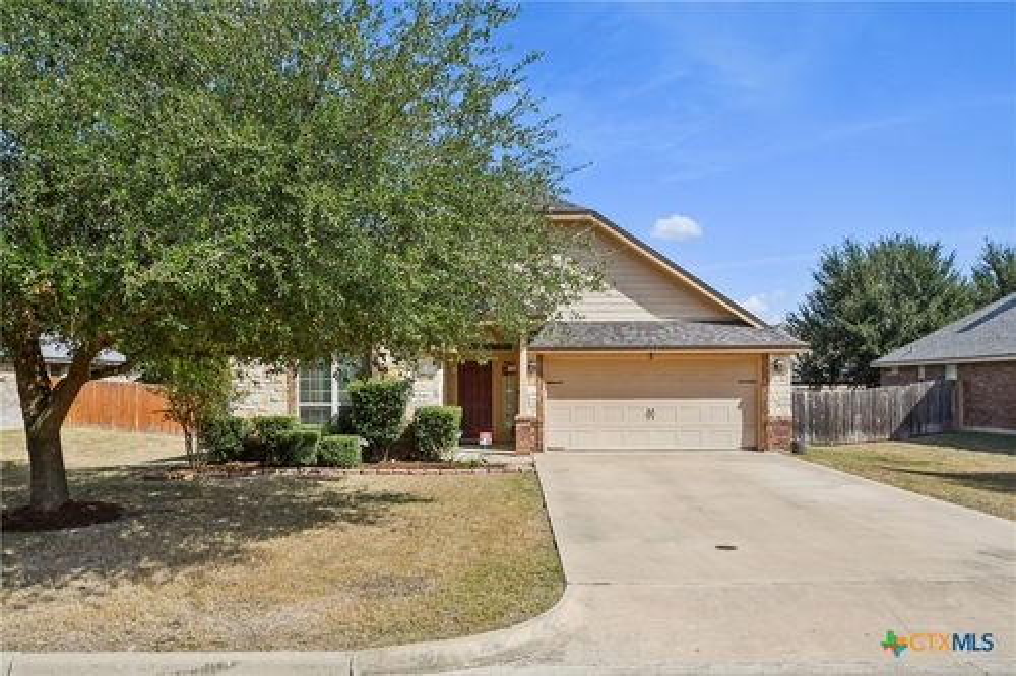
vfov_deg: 47.9
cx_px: 508
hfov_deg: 67.4
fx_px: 762
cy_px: 338
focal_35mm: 27
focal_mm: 18
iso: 400
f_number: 8
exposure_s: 1/1250
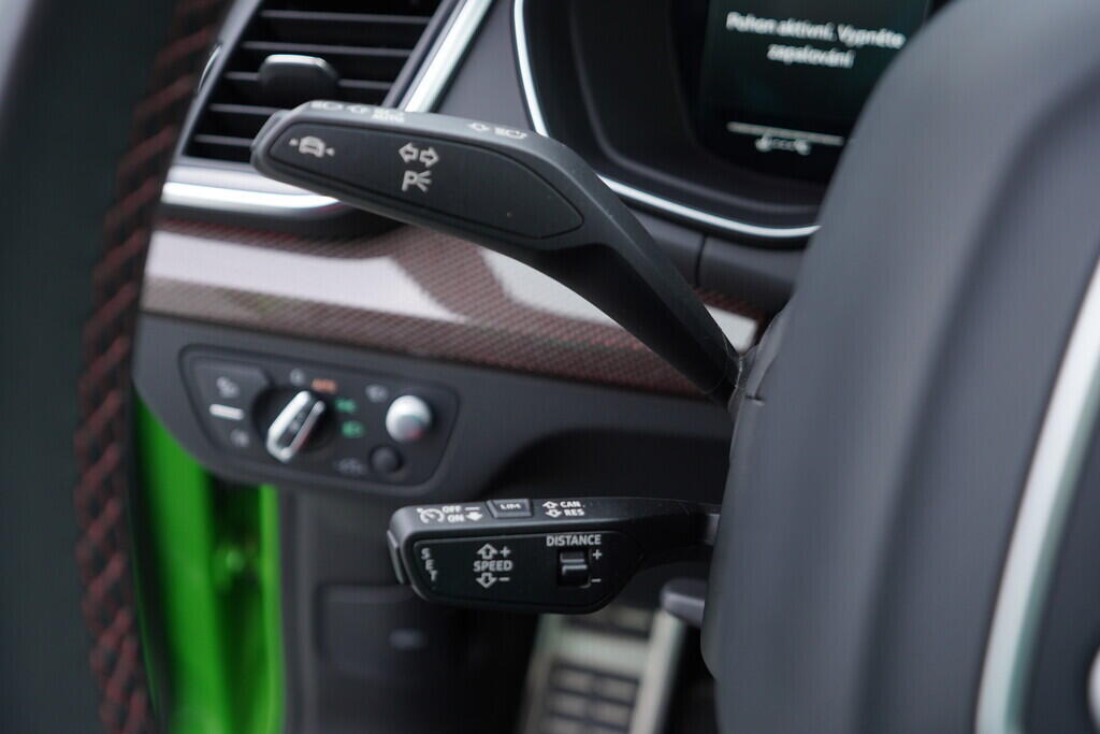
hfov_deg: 53.1
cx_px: 550
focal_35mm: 36
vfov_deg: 36.9
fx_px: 1100
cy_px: 367
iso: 200
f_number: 2.8
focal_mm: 24
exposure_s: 1/40
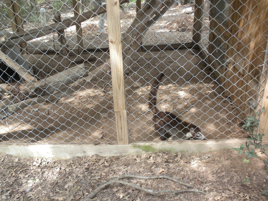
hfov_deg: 50.1
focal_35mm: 37
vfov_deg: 38.7
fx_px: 286
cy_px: 100
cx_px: 134
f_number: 3.5
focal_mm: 6.6
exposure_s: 1/60
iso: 122
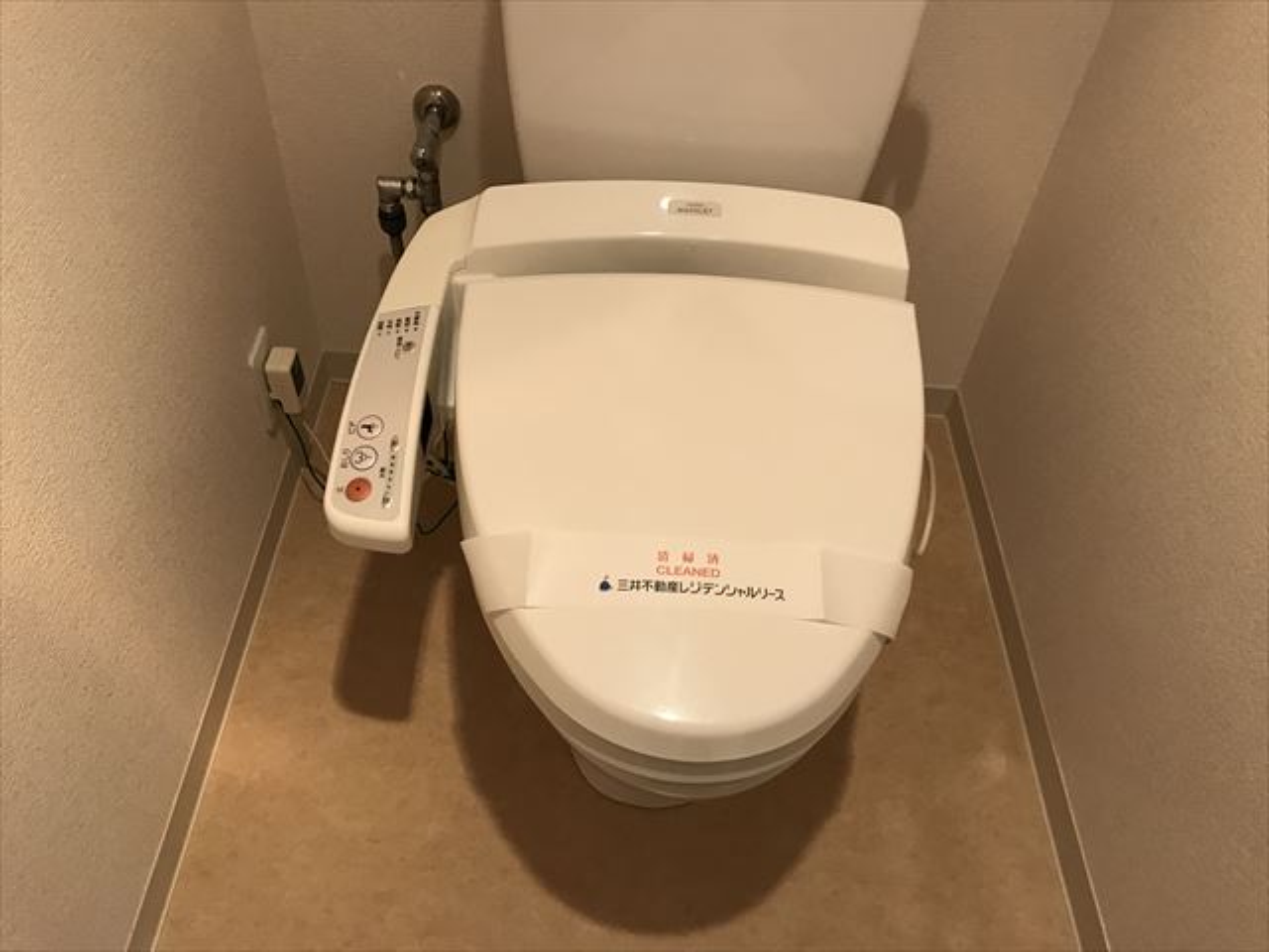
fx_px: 1026
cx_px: 634
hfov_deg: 63.4
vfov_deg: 49.7
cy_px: 476
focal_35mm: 28
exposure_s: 1/17
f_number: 1.8
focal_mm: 3.99
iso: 50
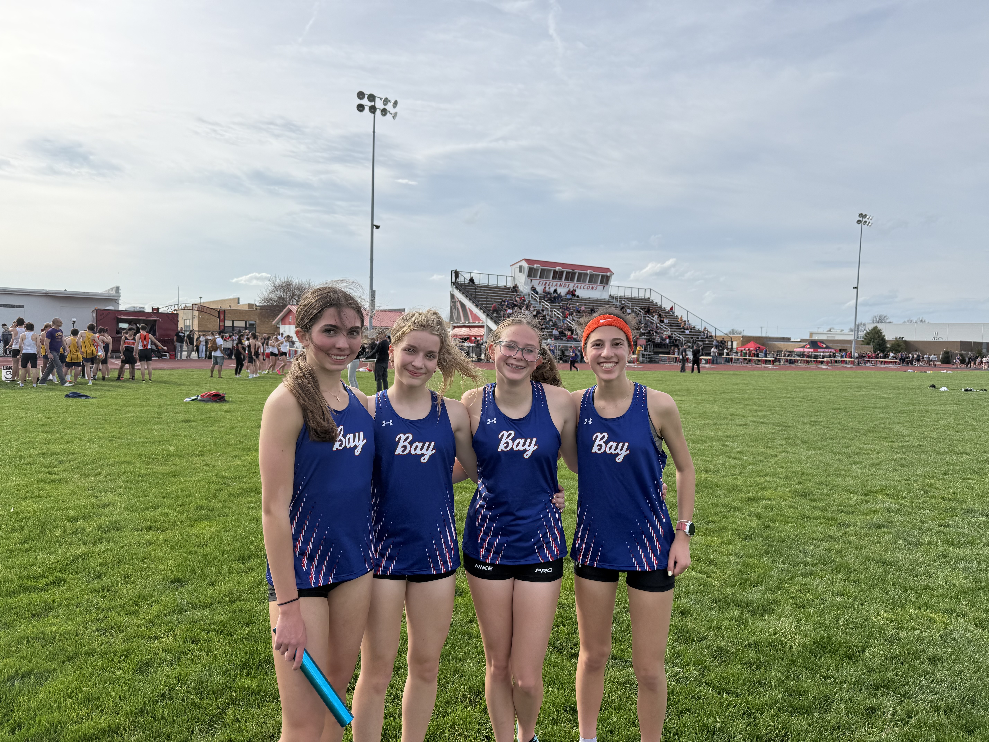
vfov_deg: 56.8
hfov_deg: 71.6
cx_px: 494
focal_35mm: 24
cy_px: 371
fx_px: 686
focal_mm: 6.76
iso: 80
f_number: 1.78
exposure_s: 1/5319
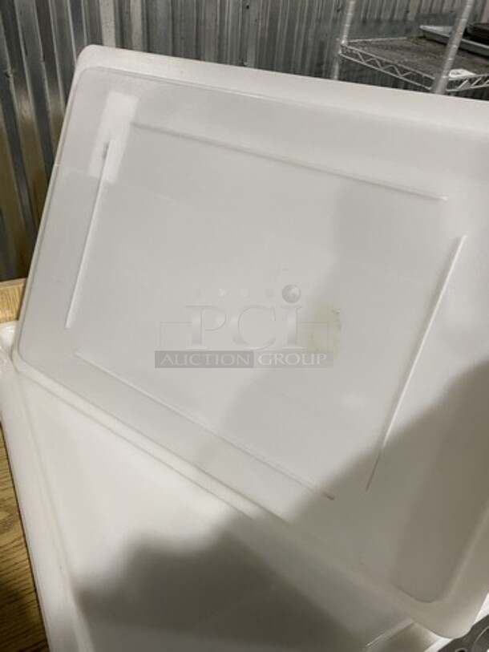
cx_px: 244
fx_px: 490
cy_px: 326
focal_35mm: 26
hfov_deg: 53.1
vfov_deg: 67.3
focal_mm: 4.25
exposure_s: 1/60
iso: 200
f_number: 1.8
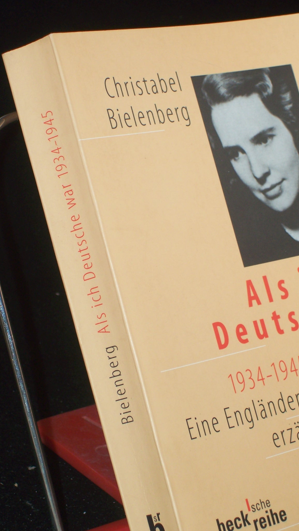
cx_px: 145
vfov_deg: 17.2
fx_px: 1762
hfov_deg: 9.7
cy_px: 253
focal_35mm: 125
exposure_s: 1/100
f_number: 4.6
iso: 80
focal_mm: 16.8
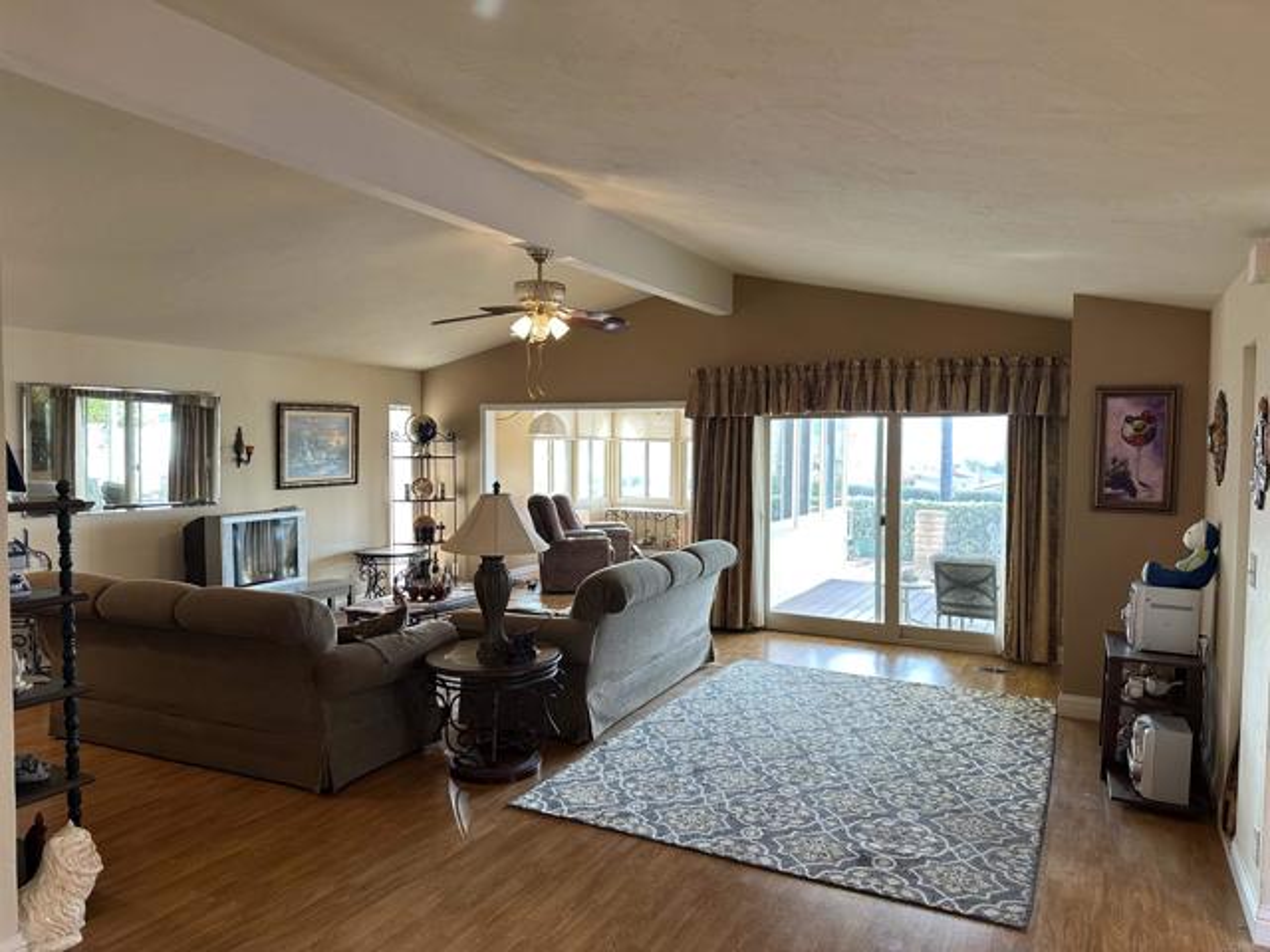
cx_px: 635
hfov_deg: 71.6
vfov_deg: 56.8
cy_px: 476
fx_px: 881
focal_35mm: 24
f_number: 1.78
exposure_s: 1/60
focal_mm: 6.86
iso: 125
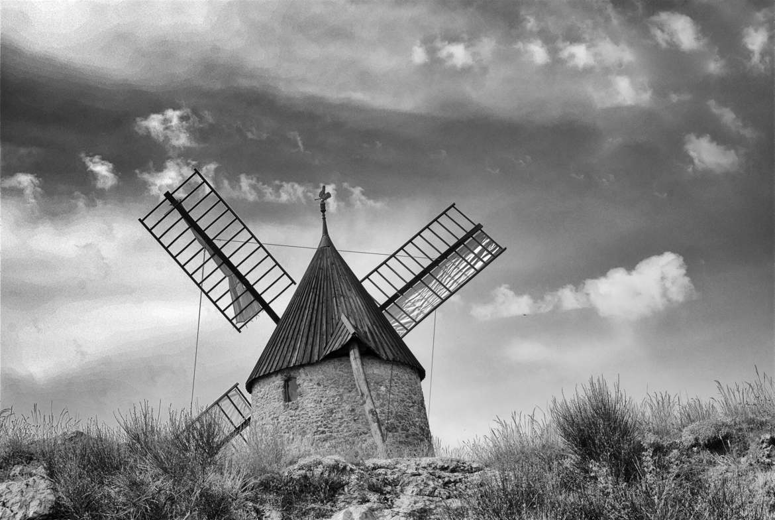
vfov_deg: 21.6
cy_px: 260
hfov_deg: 31.8
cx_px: 388
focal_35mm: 63
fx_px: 1358
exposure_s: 1/320
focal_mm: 42
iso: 100
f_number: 9
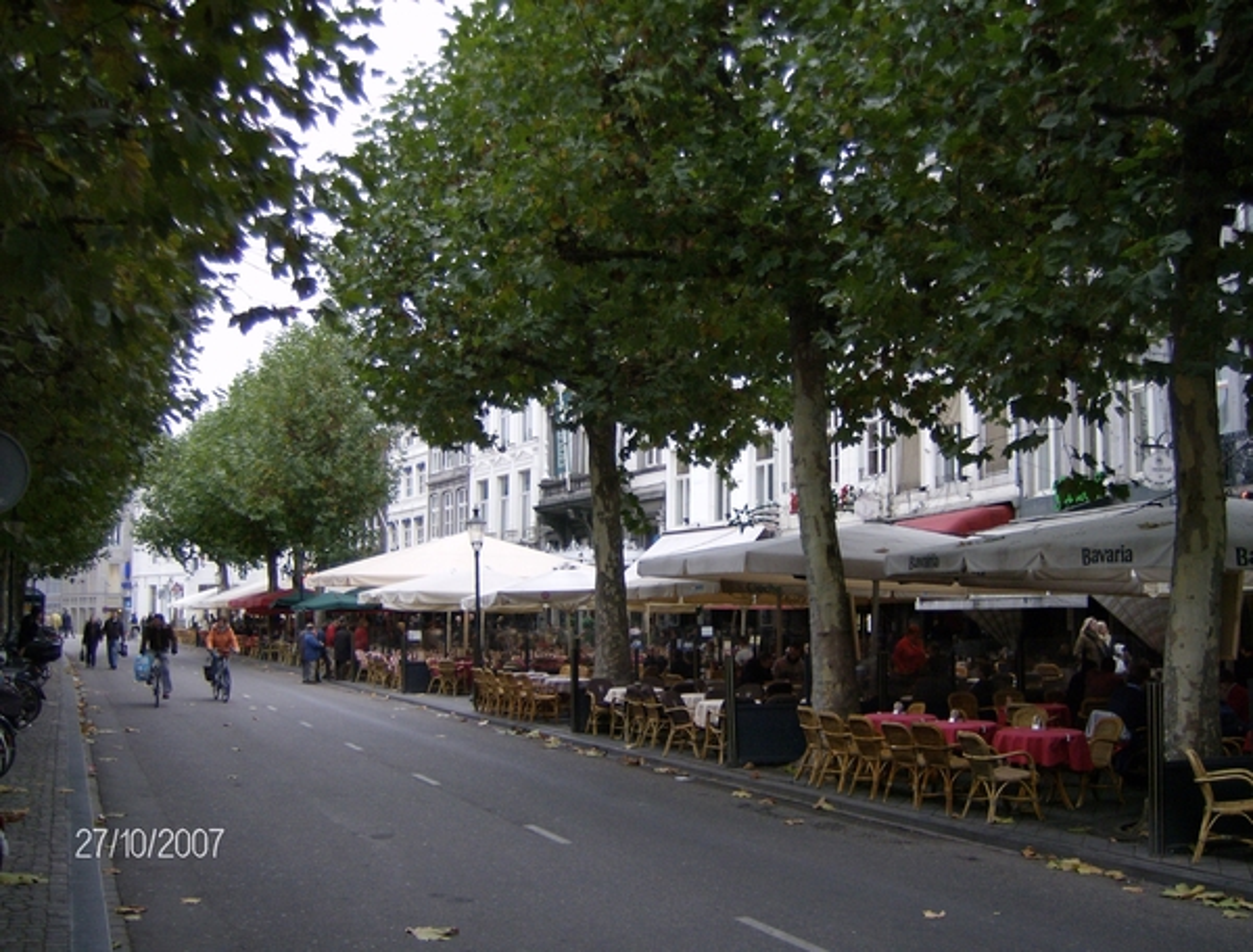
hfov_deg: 51.1
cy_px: 476
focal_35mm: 36
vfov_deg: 40.0
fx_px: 1309
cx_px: 626
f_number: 2.8
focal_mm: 6
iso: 100
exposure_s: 1/105
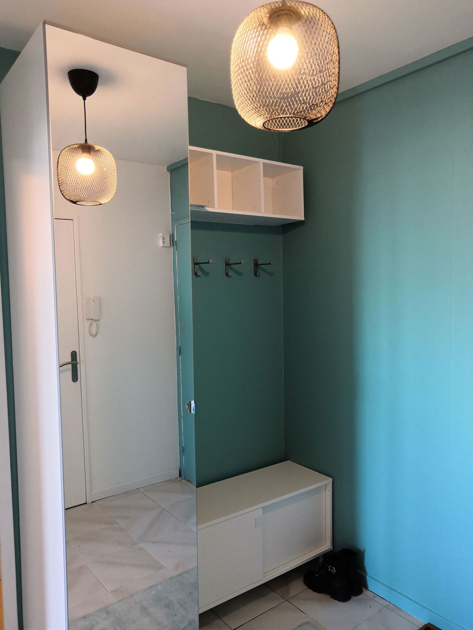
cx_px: 236
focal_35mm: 27
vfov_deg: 65.3
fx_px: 492
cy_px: 315
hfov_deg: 51.4
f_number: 1.8
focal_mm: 3.95
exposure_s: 1/40
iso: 400
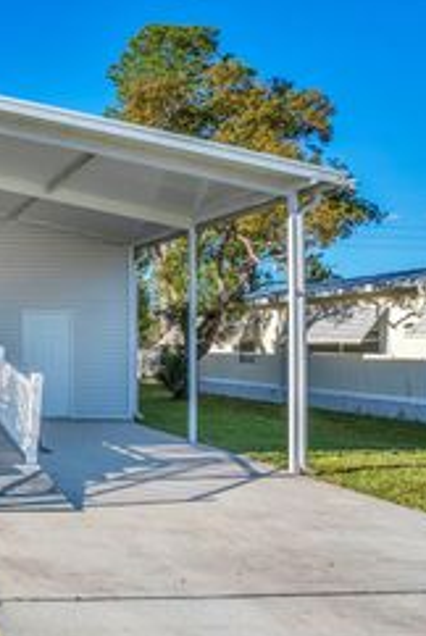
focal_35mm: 33
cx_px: -82
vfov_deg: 56.7
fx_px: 584
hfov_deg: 33.0
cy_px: 380
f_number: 10
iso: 100
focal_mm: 16
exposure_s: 1/160
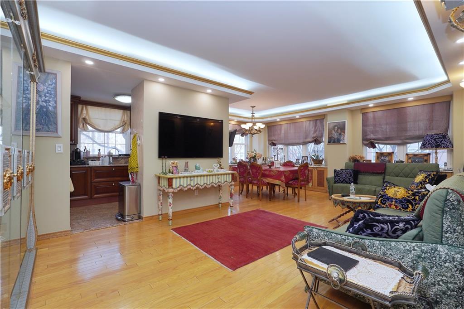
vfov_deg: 72.0
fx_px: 213
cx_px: 232
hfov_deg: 95.0
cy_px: 154
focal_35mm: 16
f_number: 4
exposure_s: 1/60
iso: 125
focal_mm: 11
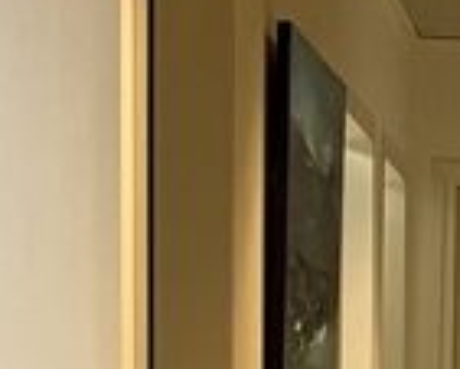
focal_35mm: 257
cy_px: 1087
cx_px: 638
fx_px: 3501
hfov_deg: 7.4
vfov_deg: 5.7
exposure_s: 1/50
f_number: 1.6
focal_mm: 5.96
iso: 200
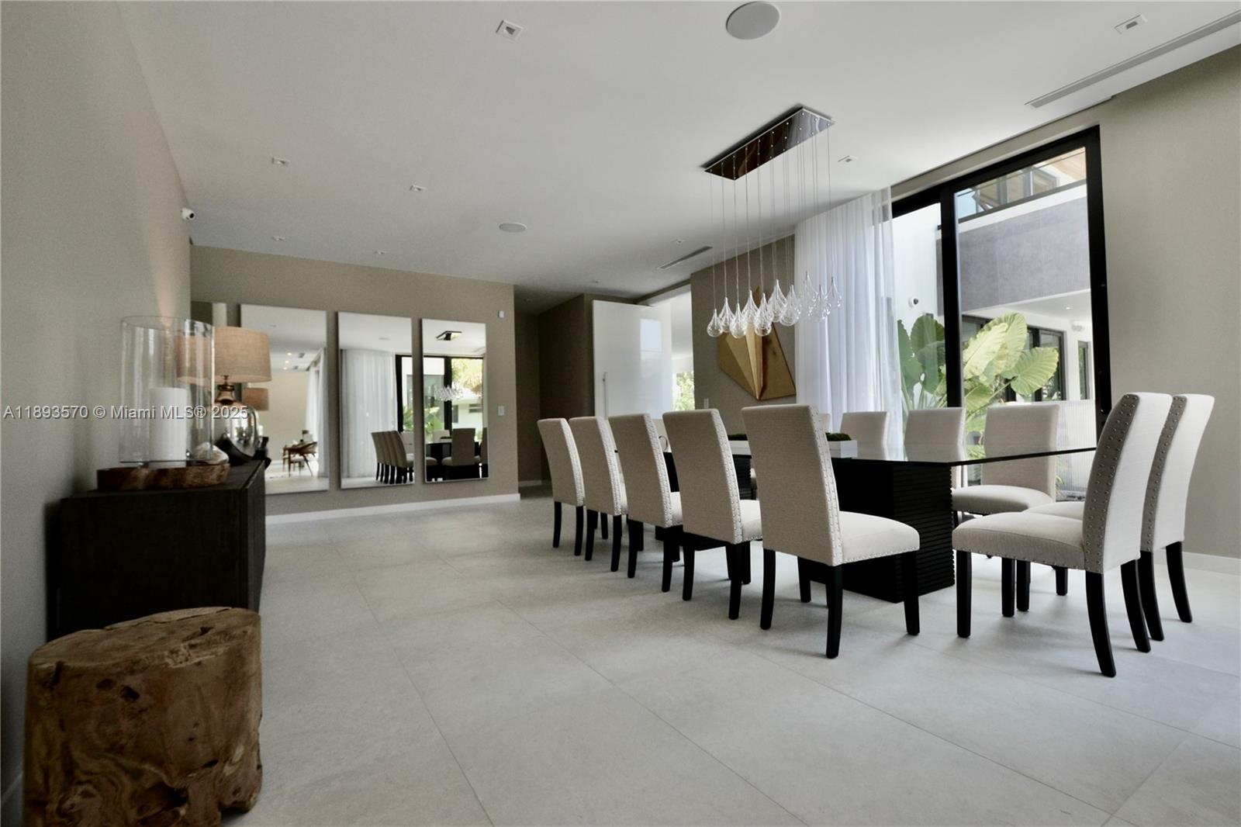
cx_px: 620
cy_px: 414
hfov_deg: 100.4
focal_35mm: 15
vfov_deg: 77.3
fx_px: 517
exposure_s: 1/100
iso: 400
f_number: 5
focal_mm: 10
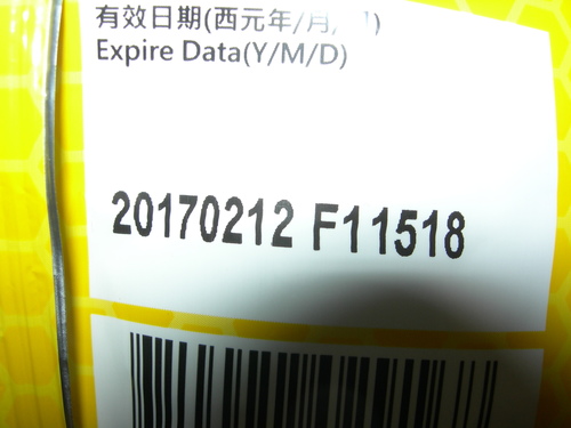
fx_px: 627
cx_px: 286
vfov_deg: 37.7
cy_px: 214
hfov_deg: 49.0
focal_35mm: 38
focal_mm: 7.8
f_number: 4.8
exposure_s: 1/60.1
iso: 50
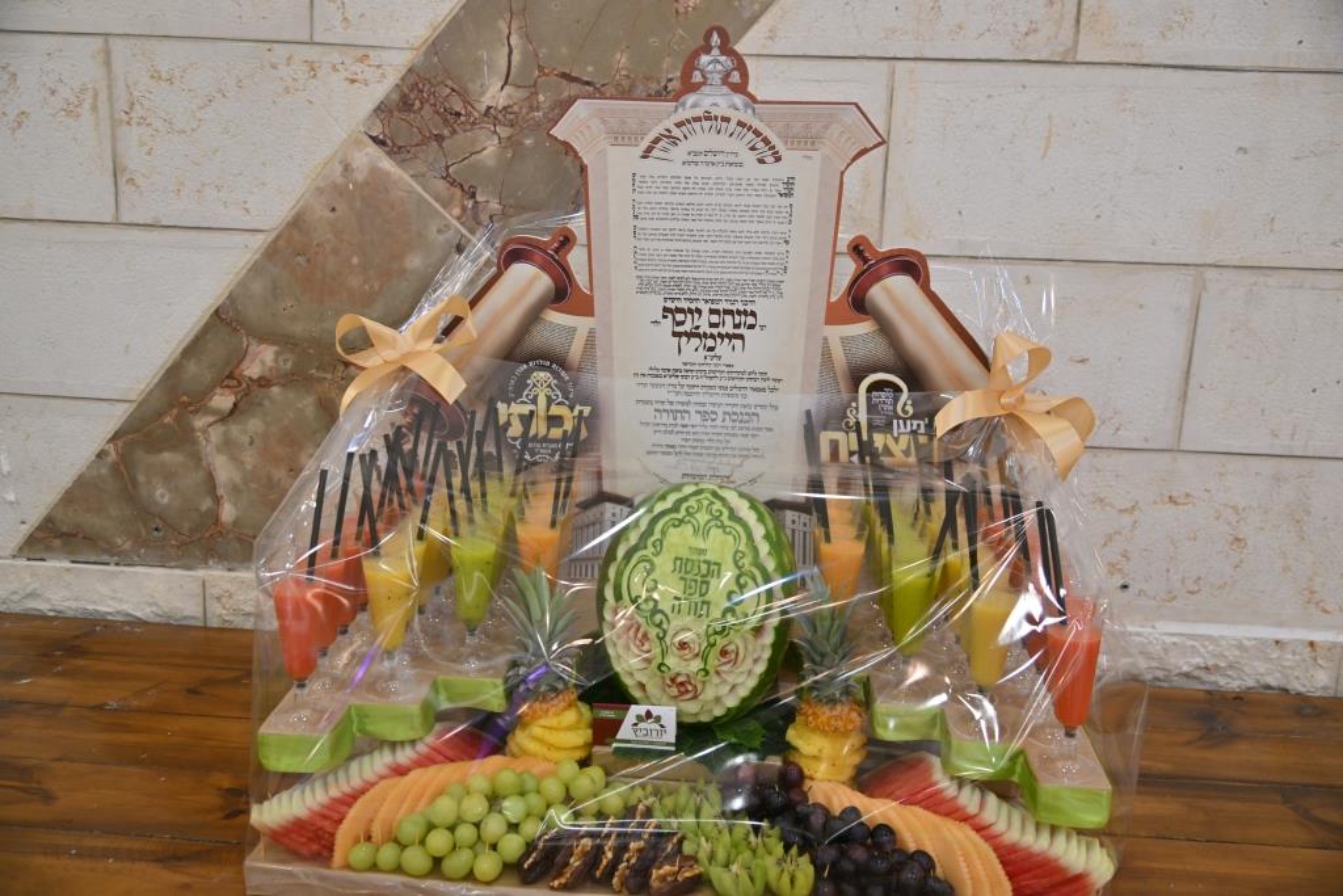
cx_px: 672
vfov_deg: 41.1
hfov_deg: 58.7
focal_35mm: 32
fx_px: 1194
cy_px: 448
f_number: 4
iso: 250
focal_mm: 32
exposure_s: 1/160
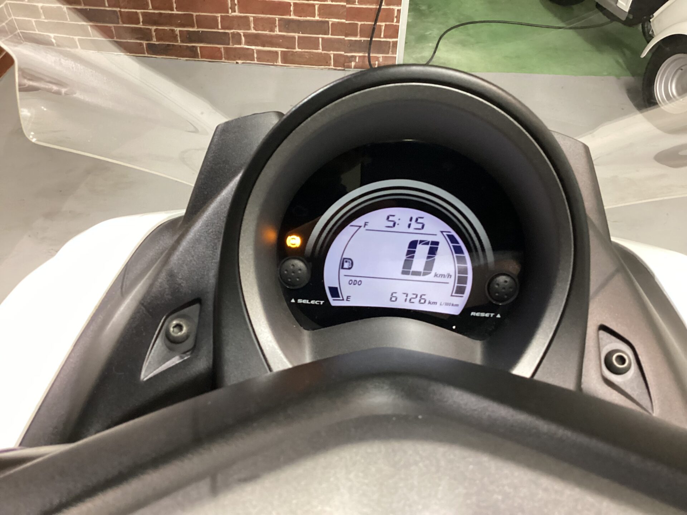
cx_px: 344
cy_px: 258
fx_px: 615
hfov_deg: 58.4
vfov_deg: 45.4
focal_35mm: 31
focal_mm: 3.3
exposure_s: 1/40
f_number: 2.4
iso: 320
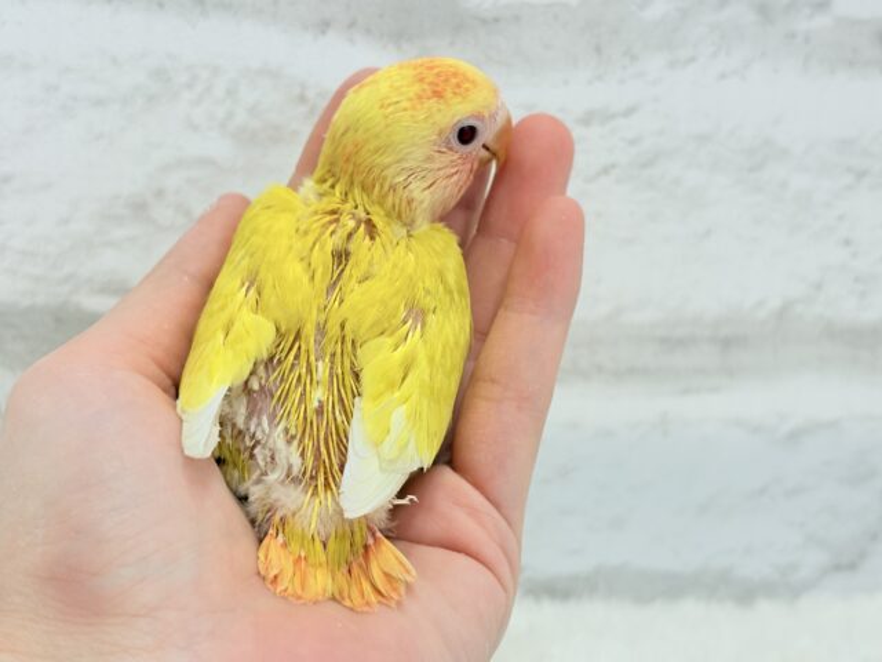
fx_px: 1325
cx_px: 441
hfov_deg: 36.8
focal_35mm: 52
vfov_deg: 28.0
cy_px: 331
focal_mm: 5.96
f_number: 1.6
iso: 40
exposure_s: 1/50
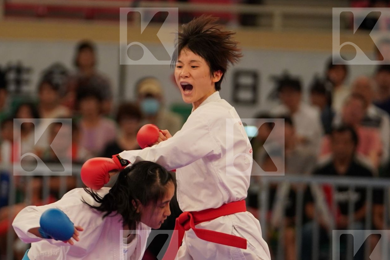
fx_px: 4204
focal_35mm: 388
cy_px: 147
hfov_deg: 5.3
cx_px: 149
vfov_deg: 3.5
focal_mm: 179
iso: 1600
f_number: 2.8
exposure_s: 1/1000
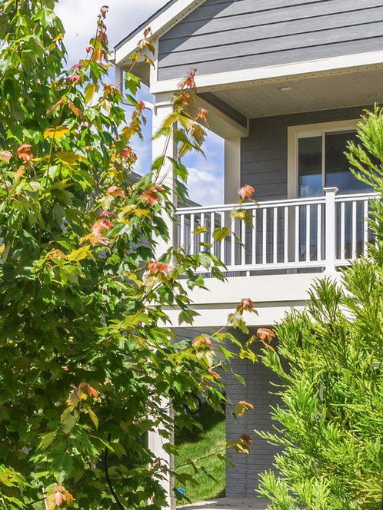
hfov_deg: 14.2
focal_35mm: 89
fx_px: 1313
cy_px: 427
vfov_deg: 21.7
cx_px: -351
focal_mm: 30
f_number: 10
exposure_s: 1/4
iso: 640
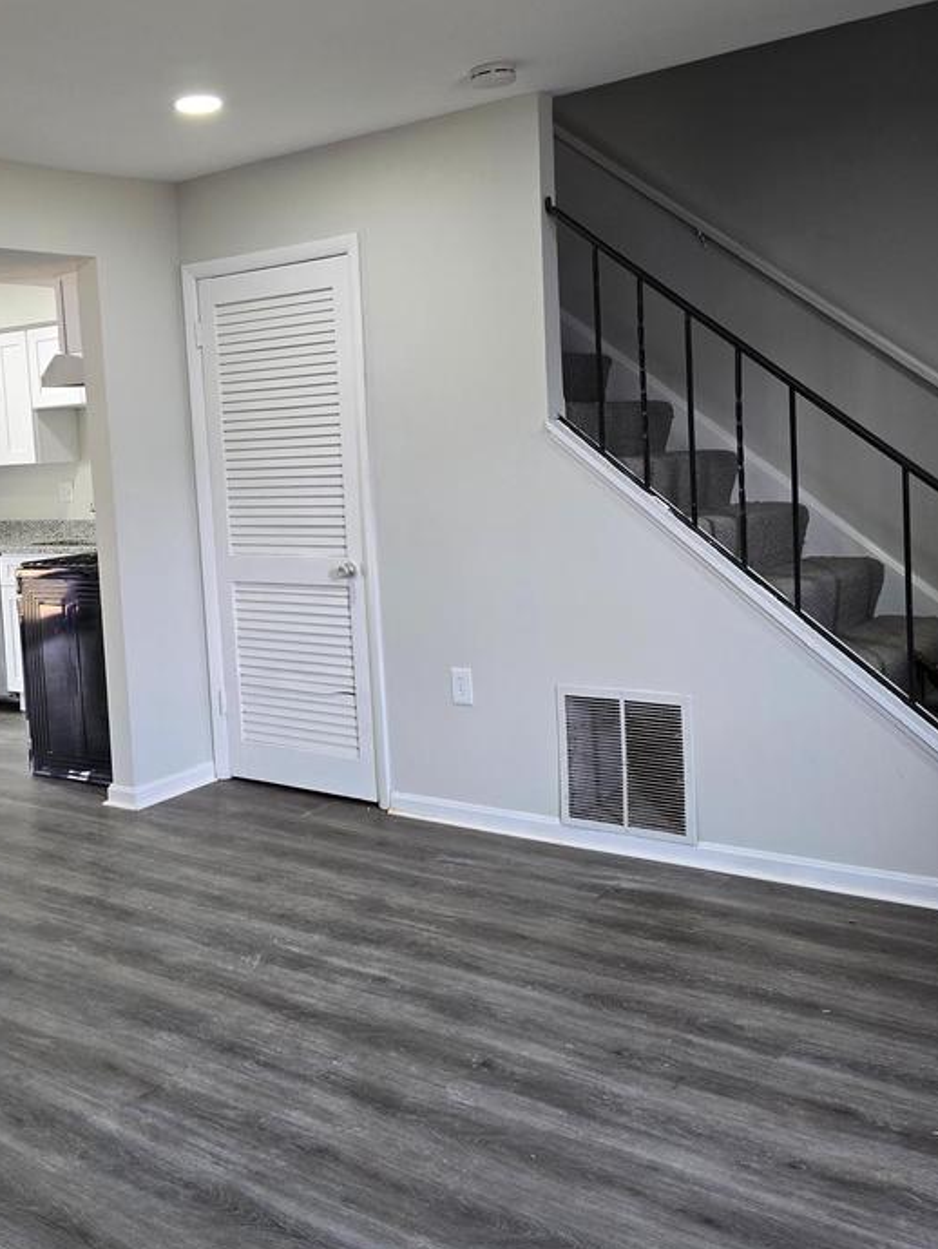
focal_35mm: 36
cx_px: 279
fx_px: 1300
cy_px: 510
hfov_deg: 39.0
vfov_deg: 51.1
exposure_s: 1/120
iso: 160
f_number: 1.7
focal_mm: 6.3
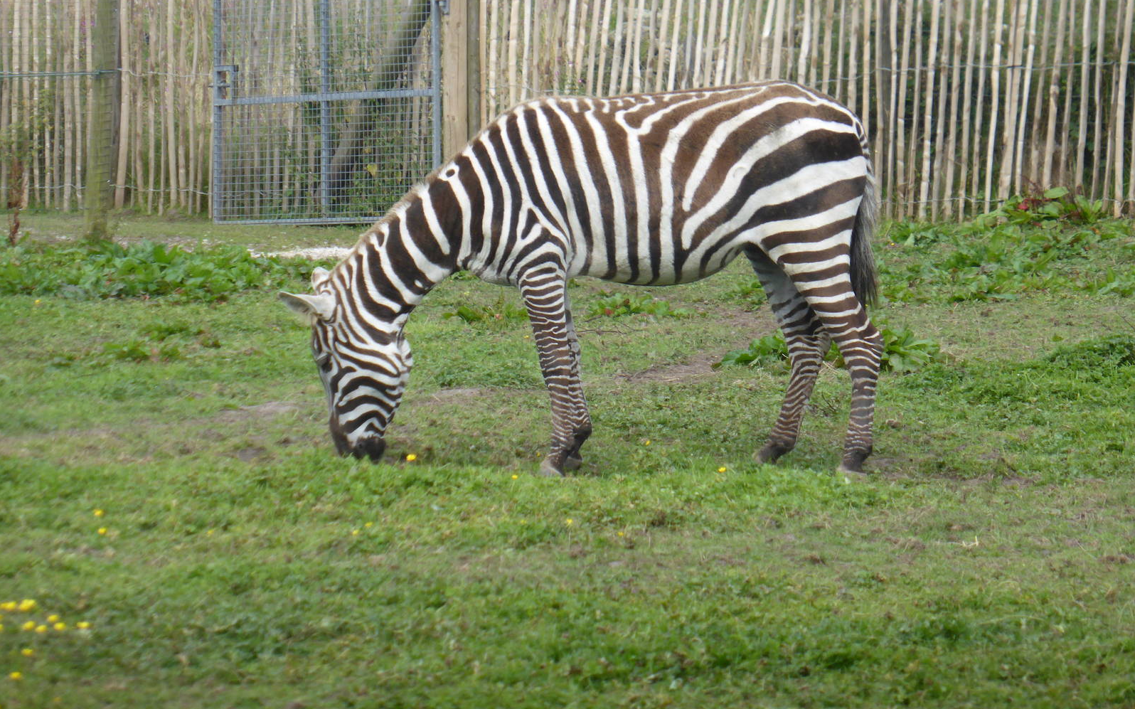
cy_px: 293
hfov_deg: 7.7
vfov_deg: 4.8
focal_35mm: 271
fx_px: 8382
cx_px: 567
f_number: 5.6
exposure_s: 1/200
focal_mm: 41.3
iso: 100
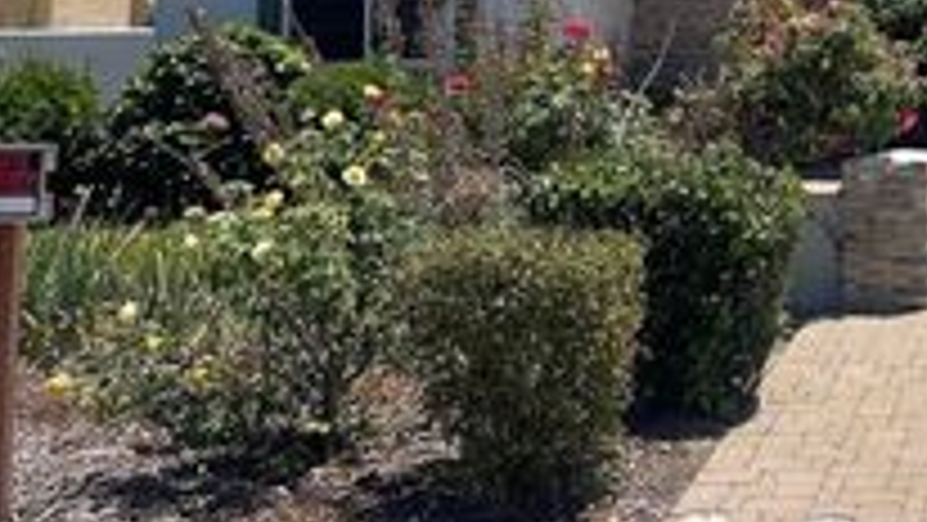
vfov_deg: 17.3
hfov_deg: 29.3
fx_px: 1623
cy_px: -128
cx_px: 972
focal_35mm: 66
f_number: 1.6
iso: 32
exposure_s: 1/4525
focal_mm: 5.1
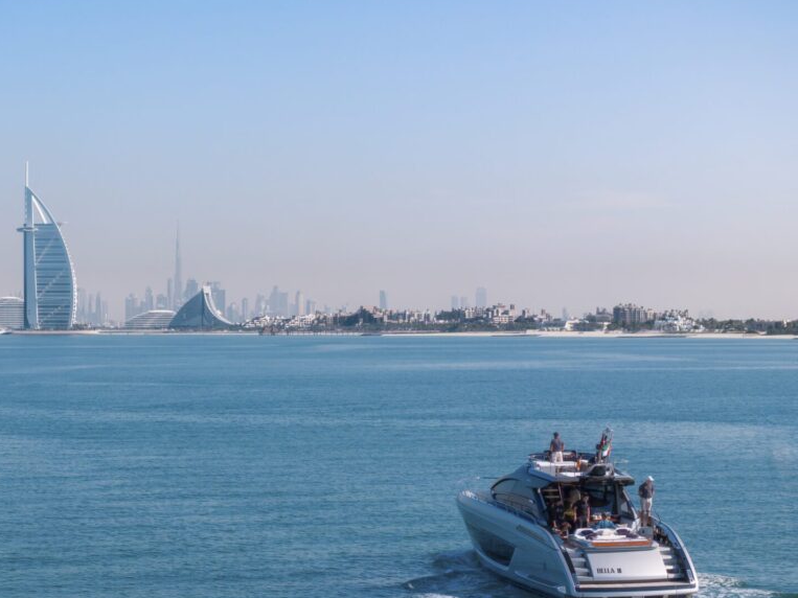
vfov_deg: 15.7
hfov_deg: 20.9
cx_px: 346
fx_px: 2167
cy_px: 372
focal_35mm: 94
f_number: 2.8
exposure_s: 1/60
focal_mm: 19.35
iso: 100
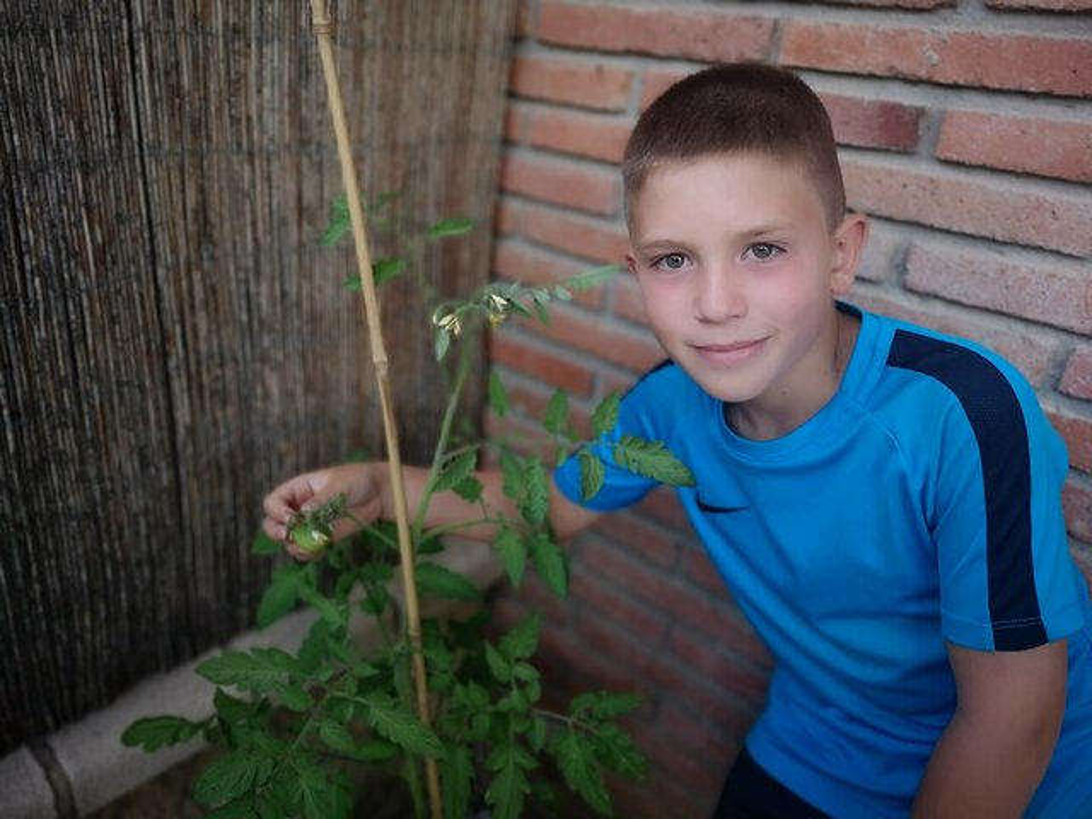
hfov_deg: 65.3
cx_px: 546
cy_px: 410
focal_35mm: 27
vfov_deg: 51.4
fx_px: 852
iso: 400
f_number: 1.8
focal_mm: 3.95
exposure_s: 1/100
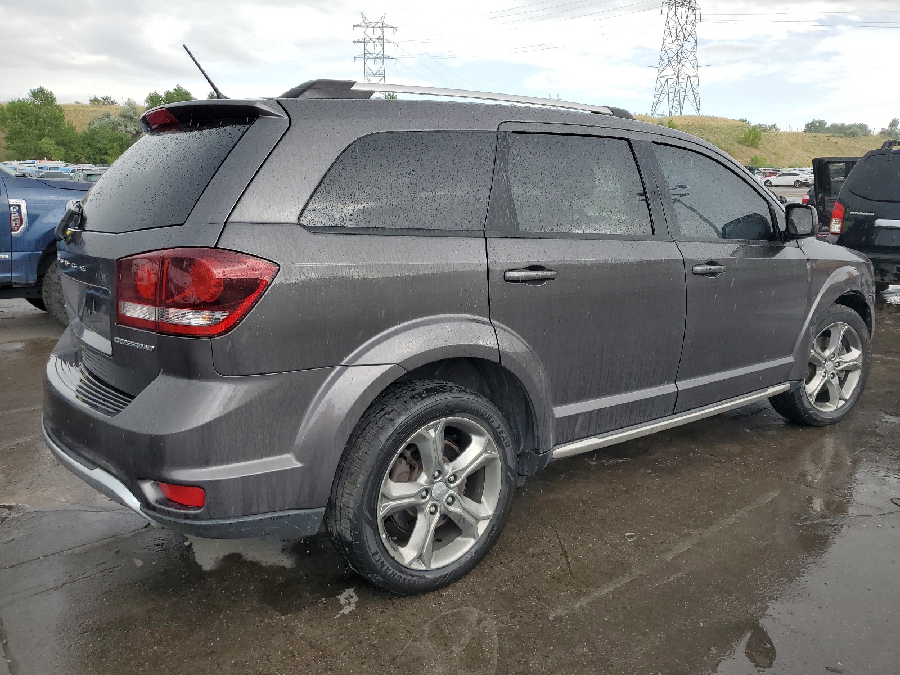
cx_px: 450
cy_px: 338
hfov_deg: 67.3
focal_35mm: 26
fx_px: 676
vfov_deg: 53.1
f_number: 1.5
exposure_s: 1/667
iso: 50
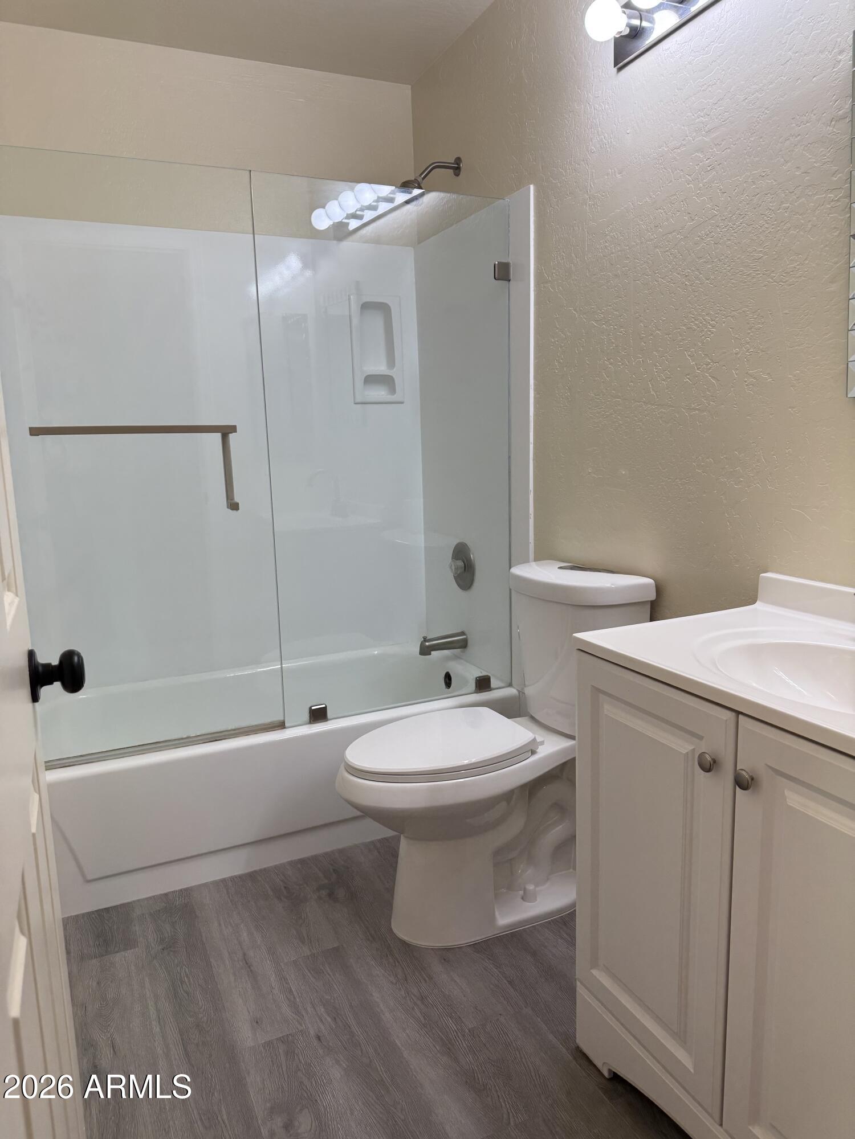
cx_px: 428
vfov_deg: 71.6
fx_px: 790
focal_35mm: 24
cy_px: 570
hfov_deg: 56.8
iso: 125
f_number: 1.78
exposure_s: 1/120
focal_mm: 6.76
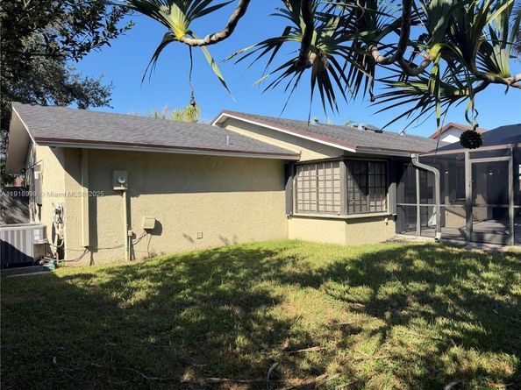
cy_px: 195
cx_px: 260
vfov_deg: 56.8
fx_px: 361
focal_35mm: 24
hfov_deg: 71.6
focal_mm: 6.76
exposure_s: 1/1949
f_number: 1.78
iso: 80
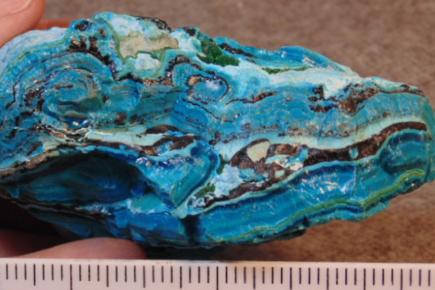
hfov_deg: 13.9
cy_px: 131
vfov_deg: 9.3
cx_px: 181
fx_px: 1789
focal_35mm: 148
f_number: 4.8
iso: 100
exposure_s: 1/30
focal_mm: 21.3
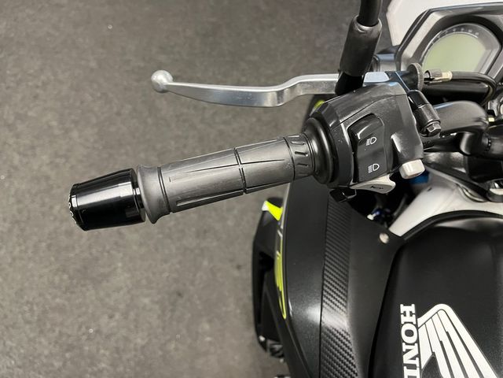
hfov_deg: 67.3
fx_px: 378
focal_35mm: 26
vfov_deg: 53.1
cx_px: 252
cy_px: 189
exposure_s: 1/50
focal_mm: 5.1
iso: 400
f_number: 1.6
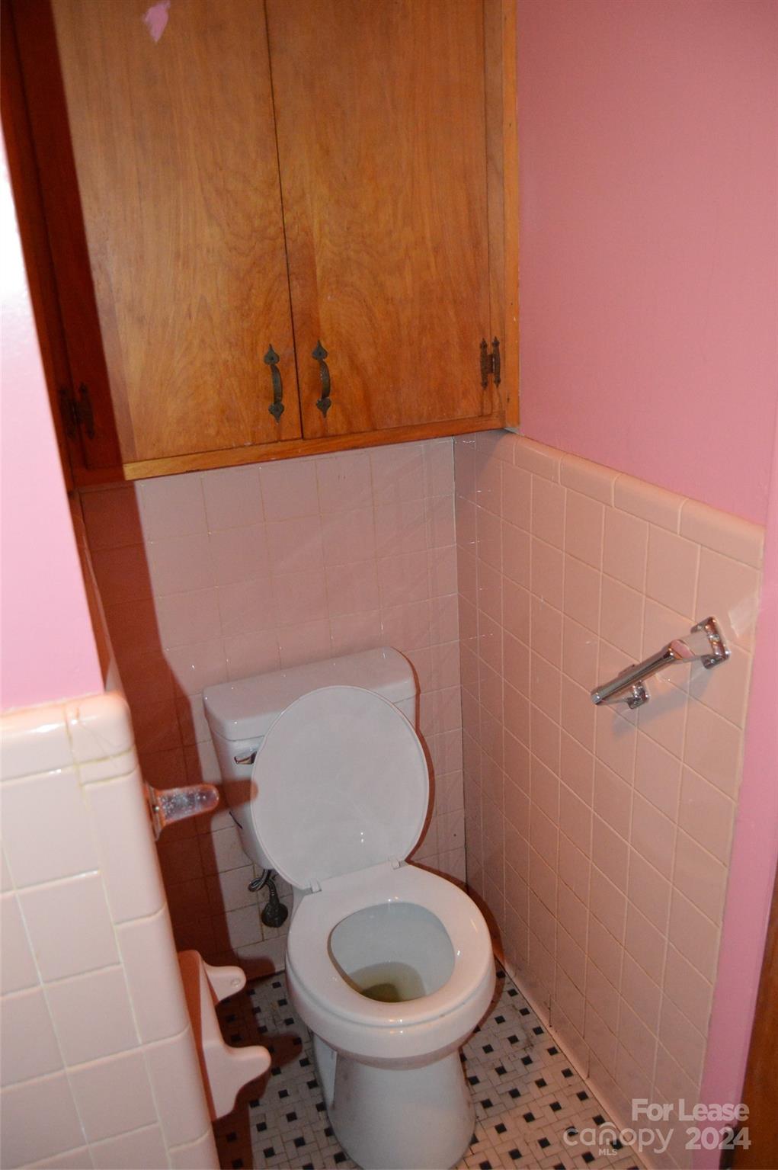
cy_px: 585
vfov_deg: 67.4
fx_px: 877
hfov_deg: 47.9
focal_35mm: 27
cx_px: 389
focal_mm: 18
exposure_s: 1/60
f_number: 3.5
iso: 3200
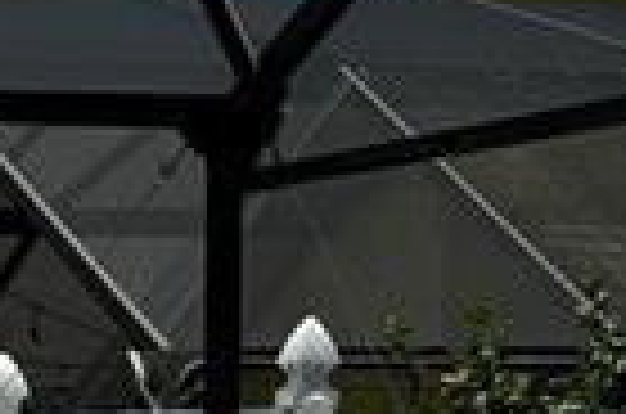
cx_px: -306
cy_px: 1516
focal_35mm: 234
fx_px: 4060
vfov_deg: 5.3
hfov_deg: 8.6
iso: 50
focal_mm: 5.96
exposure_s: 1/3650
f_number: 1.6
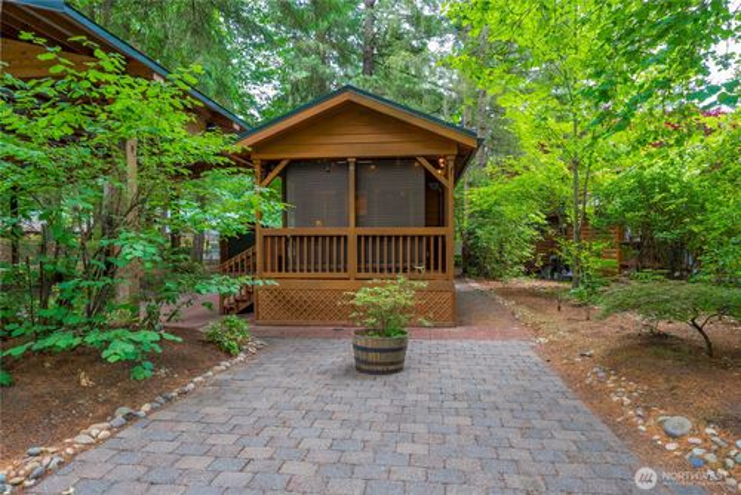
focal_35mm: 21
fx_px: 432
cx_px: 370
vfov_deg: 59.6
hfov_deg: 81.2
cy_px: 248
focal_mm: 21
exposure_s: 1/30
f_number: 7.1
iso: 800
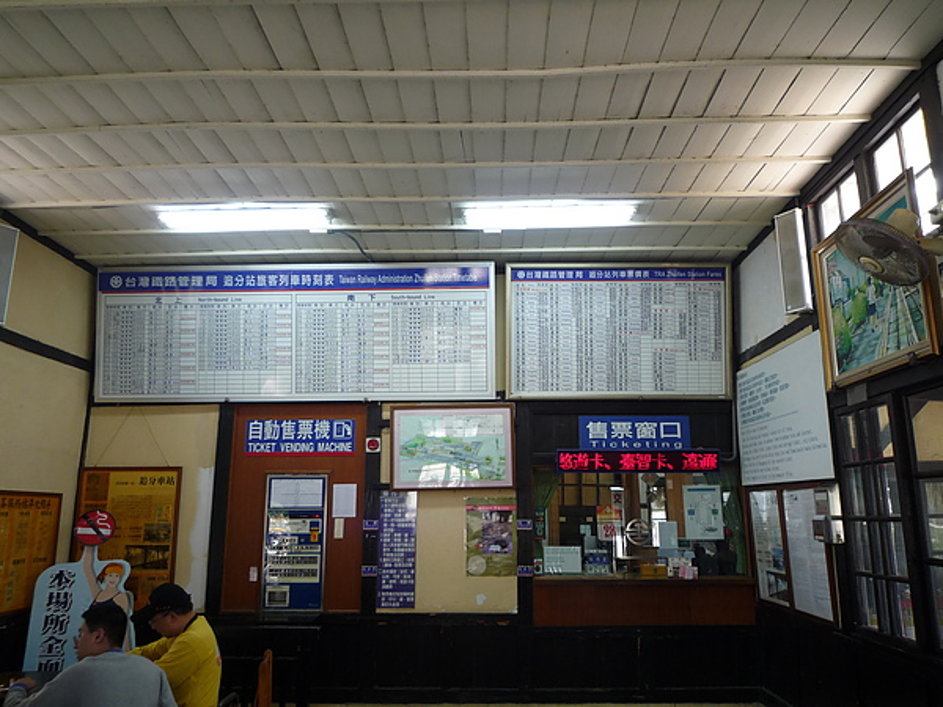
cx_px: 472
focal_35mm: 25
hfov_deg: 69.4
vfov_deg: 54.9
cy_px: 354
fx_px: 681
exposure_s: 1/30
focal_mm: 4.4
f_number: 2.8
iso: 100
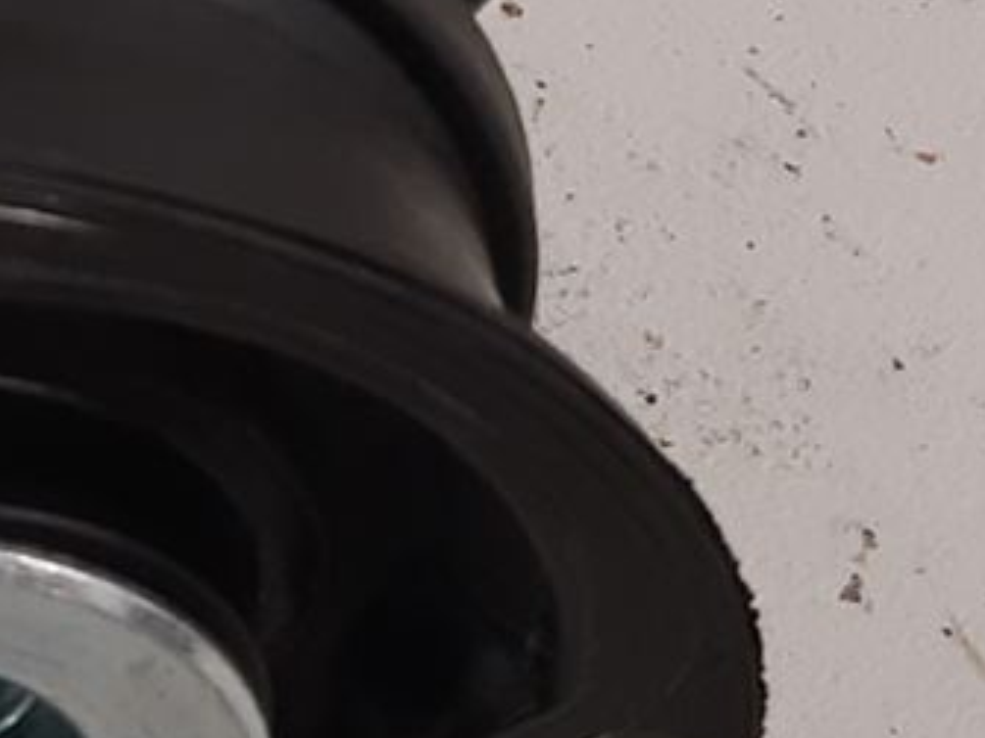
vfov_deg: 9.0
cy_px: -544
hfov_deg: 12.3
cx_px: -35
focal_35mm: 159
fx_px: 4523
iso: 125
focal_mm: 3.93
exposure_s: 1/50
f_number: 1.7
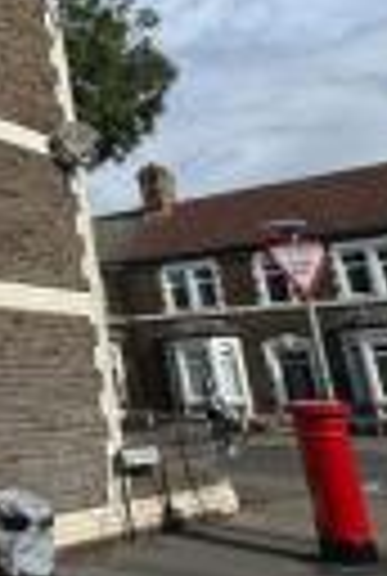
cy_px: 155
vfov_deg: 40.1
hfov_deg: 21.5
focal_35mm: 48
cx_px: -254
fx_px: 770
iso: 50
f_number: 2.2
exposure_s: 1/3906
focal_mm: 2.22
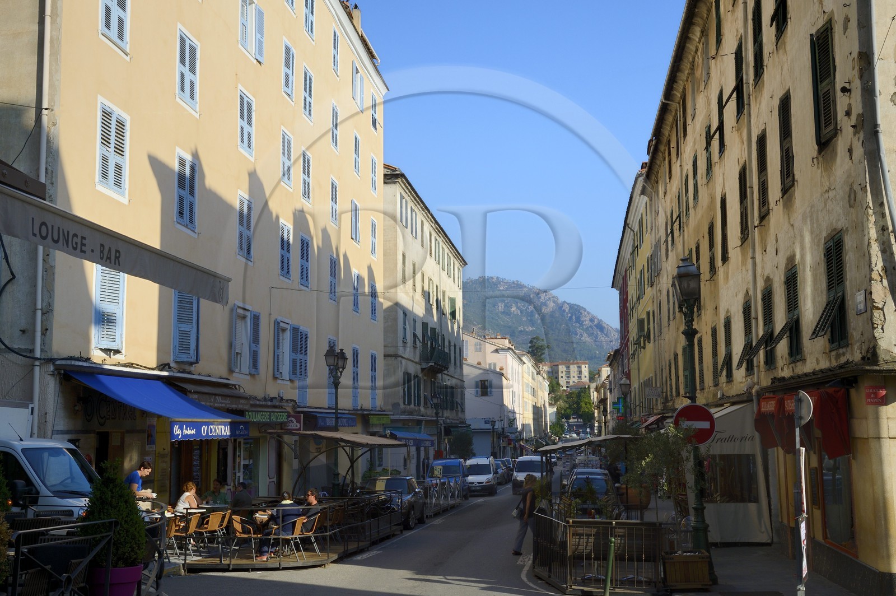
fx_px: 995
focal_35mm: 40
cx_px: 448
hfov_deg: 48.5
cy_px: 298
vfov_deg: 33.3
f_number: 16
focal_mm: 40
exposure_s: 1/160
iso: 200
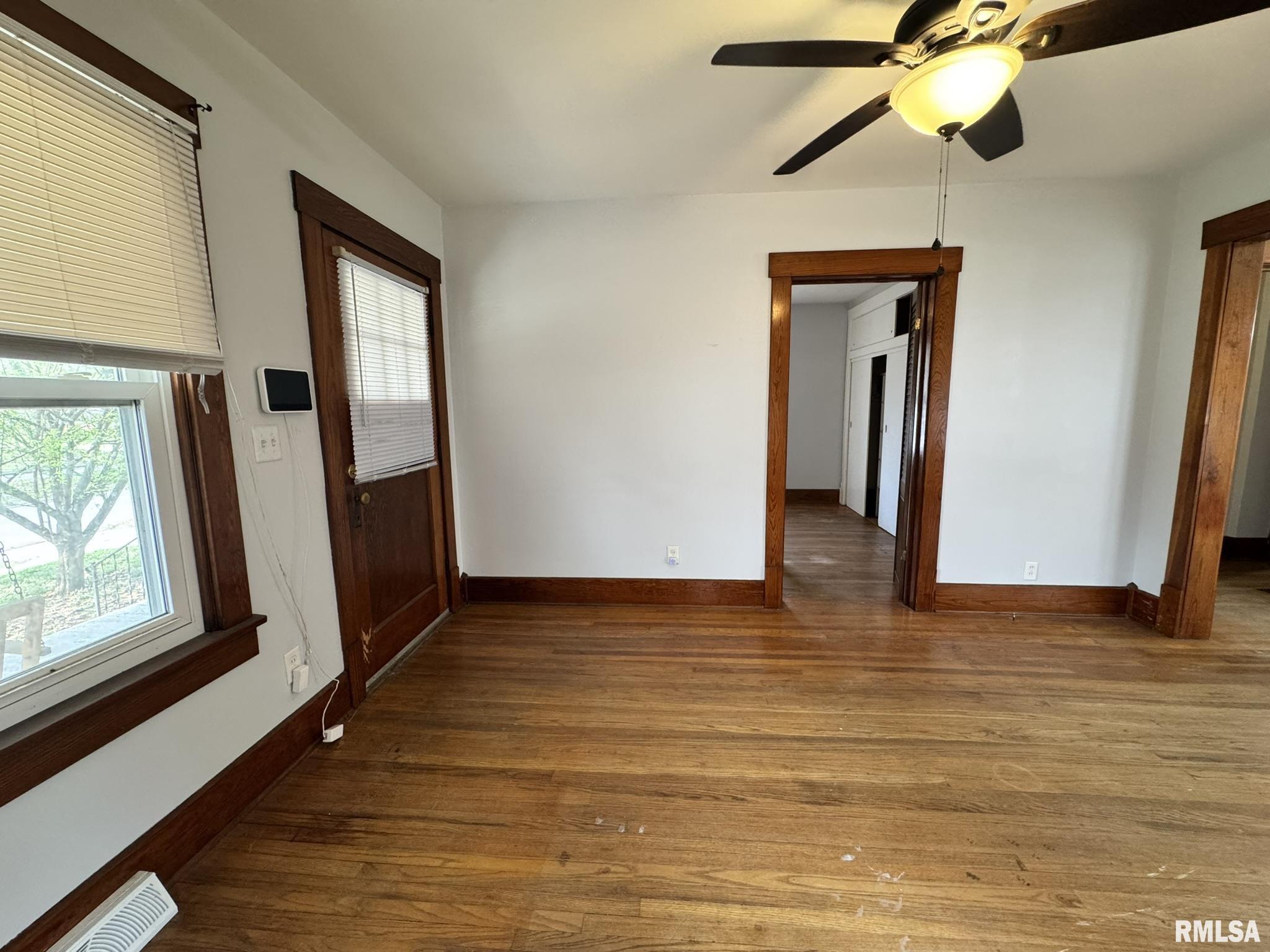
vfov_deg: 85.7
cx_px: 635
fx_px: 514
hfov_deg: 102.1
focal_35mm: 14
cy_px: 476
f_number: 2.2
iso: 250
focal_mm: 2.22
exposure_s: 1/60
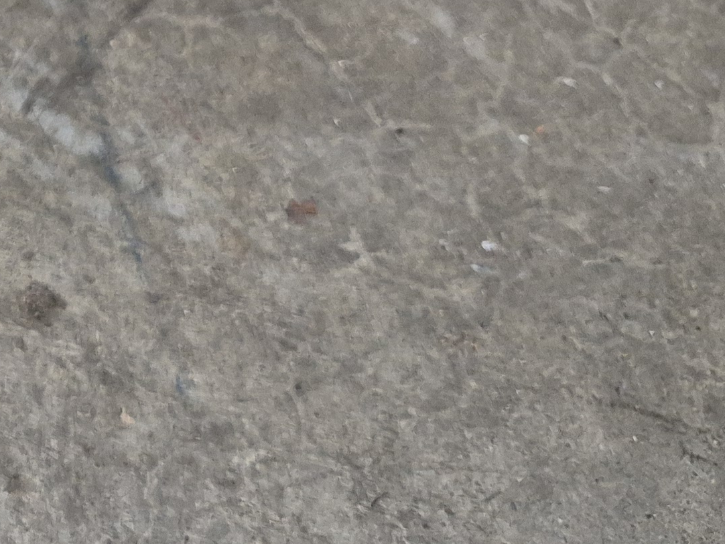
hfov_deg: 19.5
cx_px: -417
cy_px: -243
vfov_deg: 16.1
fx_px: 1781
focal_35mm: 85
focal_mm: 5.4
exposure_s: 1/120
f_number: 1.8
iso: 640
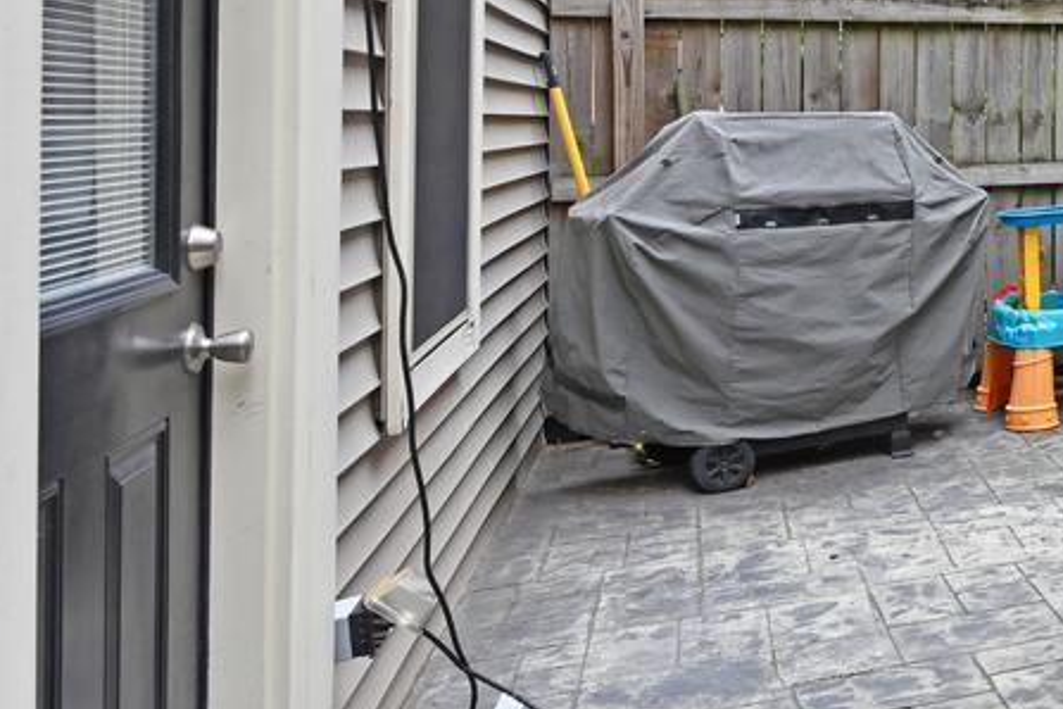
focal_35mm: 47
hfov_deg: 29.5
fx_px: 1388
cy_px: 79
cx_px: 1515
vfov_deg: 27.7
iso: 200
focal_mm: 14
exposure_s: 1/250
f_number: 5.6
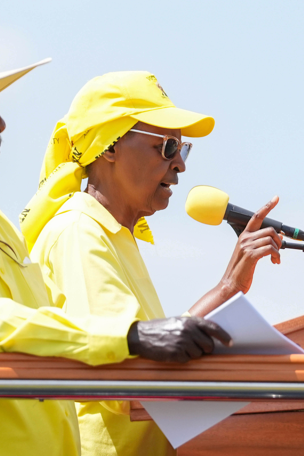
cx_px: 144
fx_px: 4761
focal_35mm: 376
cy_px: 243
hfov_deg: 3.7
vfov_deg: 5.5
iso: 500
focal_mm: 200
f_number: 3.2
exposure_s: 1/5000
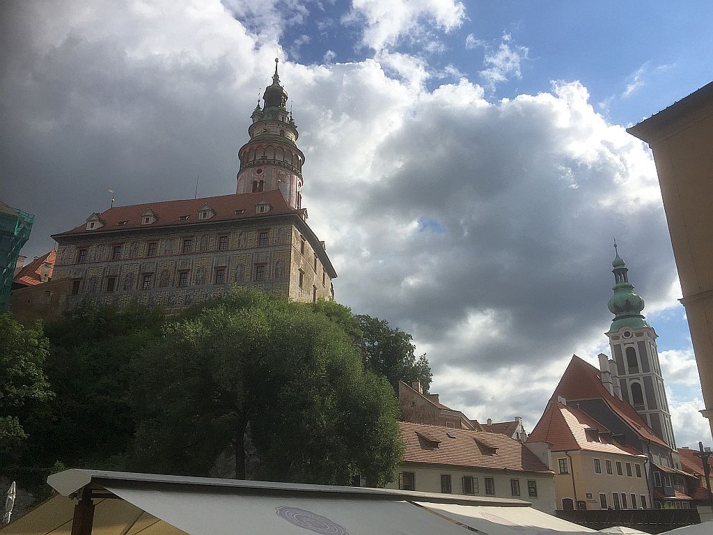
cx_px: 356
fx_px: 597
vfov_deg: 48.2
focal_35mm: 29
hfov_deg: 61.7
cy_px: 268
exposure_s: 1/3968
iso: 32
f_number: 2.2
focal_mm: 4.15
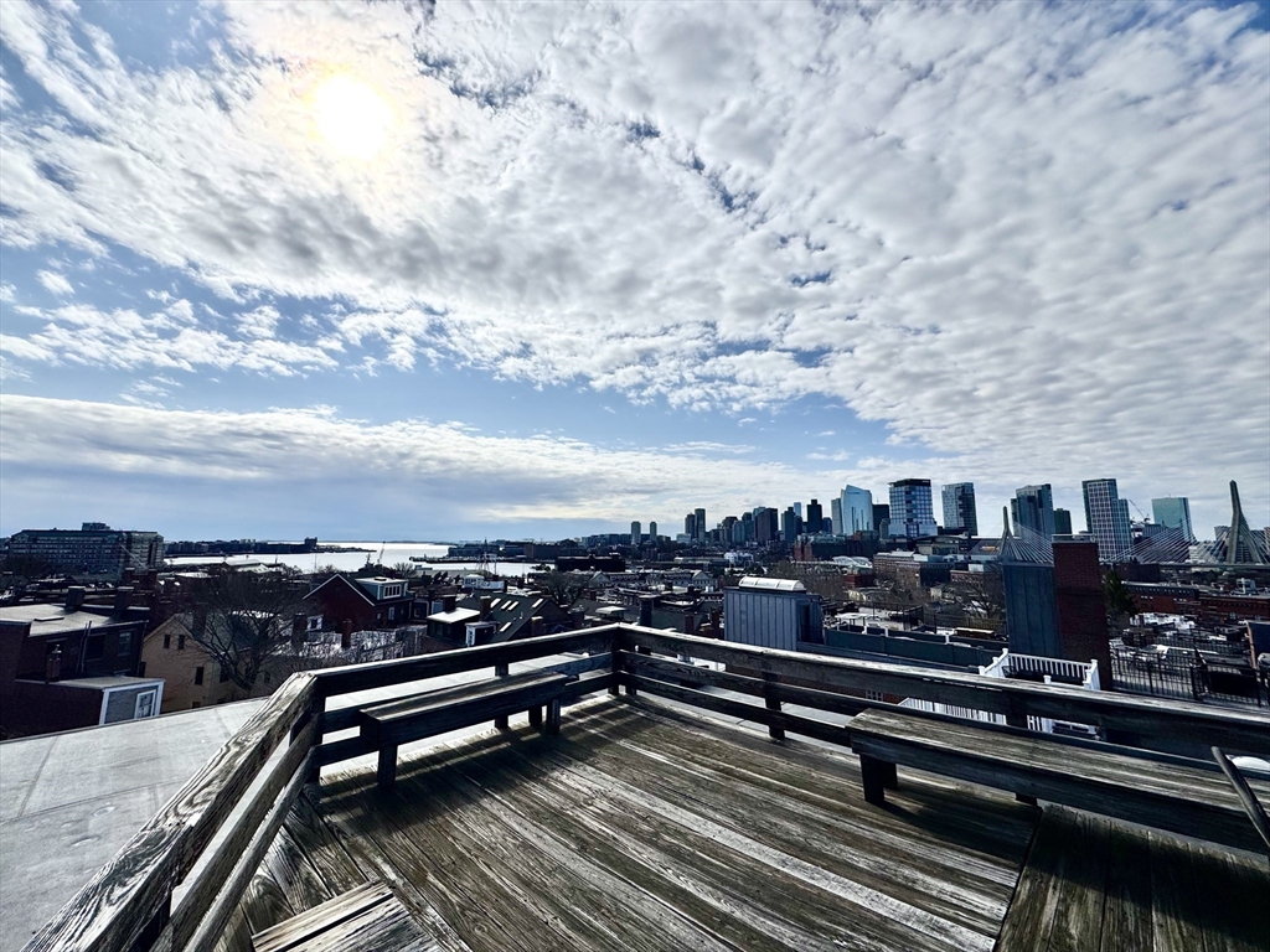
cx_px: 635
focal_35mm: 14
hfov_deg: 102.1
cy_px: 476
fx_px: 514
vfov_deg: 85.7
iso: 32
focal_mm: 2.22
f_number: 2.2
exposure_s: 1/5650
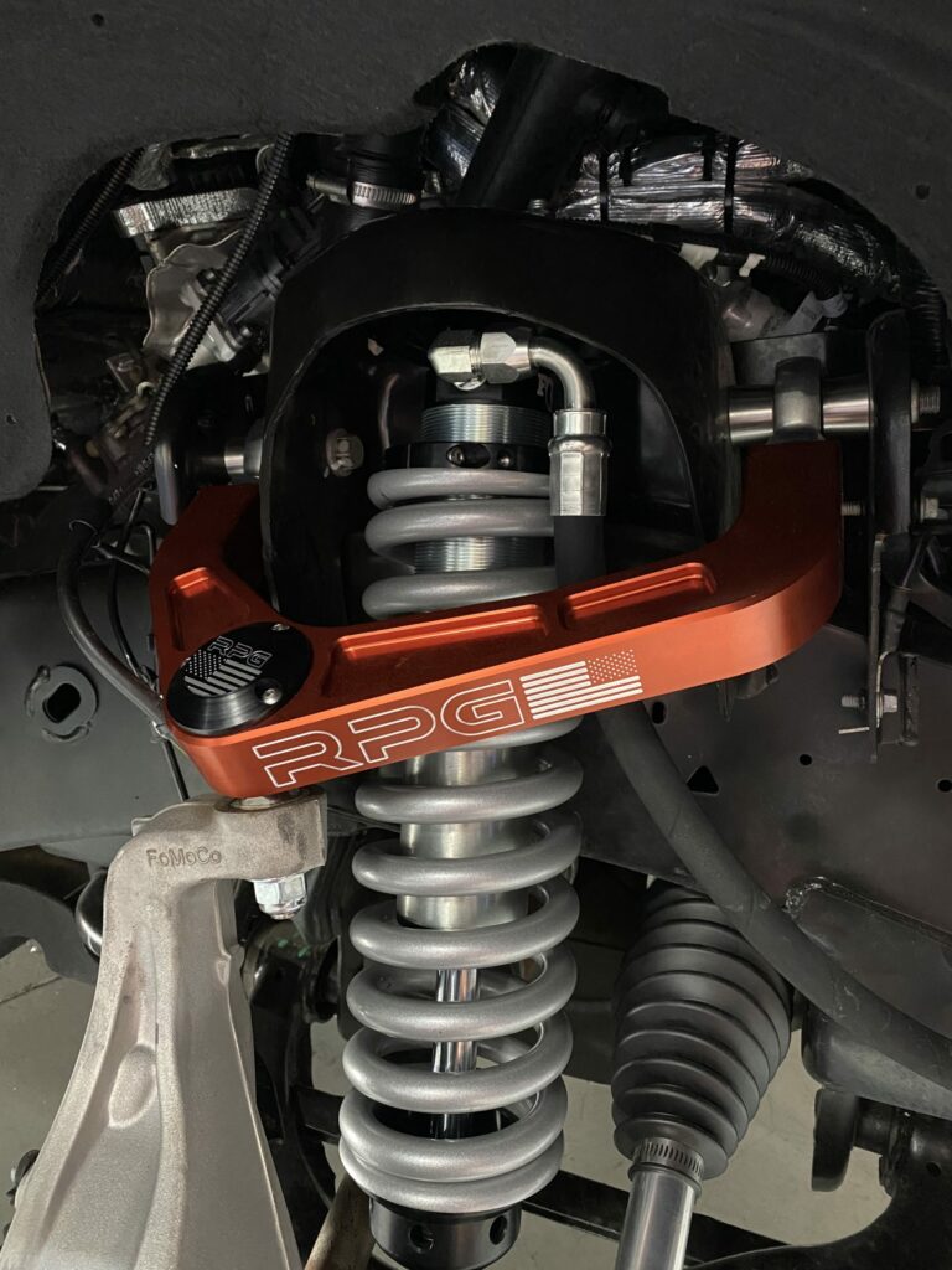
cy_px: 635
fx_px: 953
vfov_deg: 67.3
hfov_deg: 53.1
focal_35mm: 26
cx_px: 476
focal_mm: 4.25
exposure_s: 1/30
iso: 800
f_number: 1.8
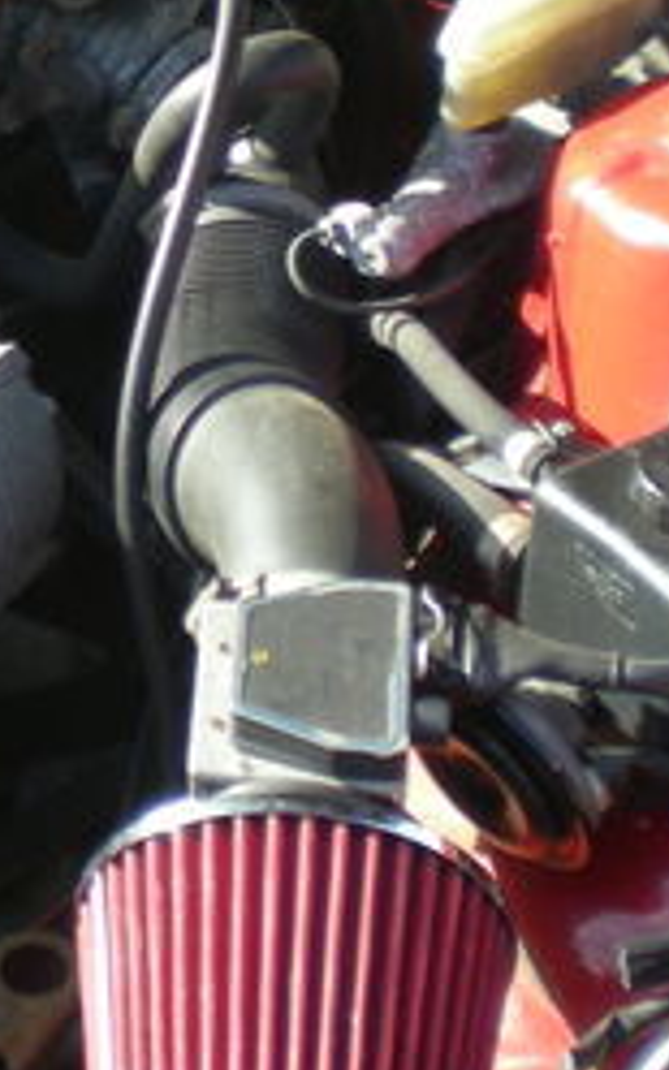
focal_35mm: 104
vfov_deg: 19.7
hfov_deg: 12.2
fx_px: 3034
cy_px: 121
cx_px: -229
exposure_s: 1/133
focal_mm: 6.3
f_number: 3.1
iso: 50
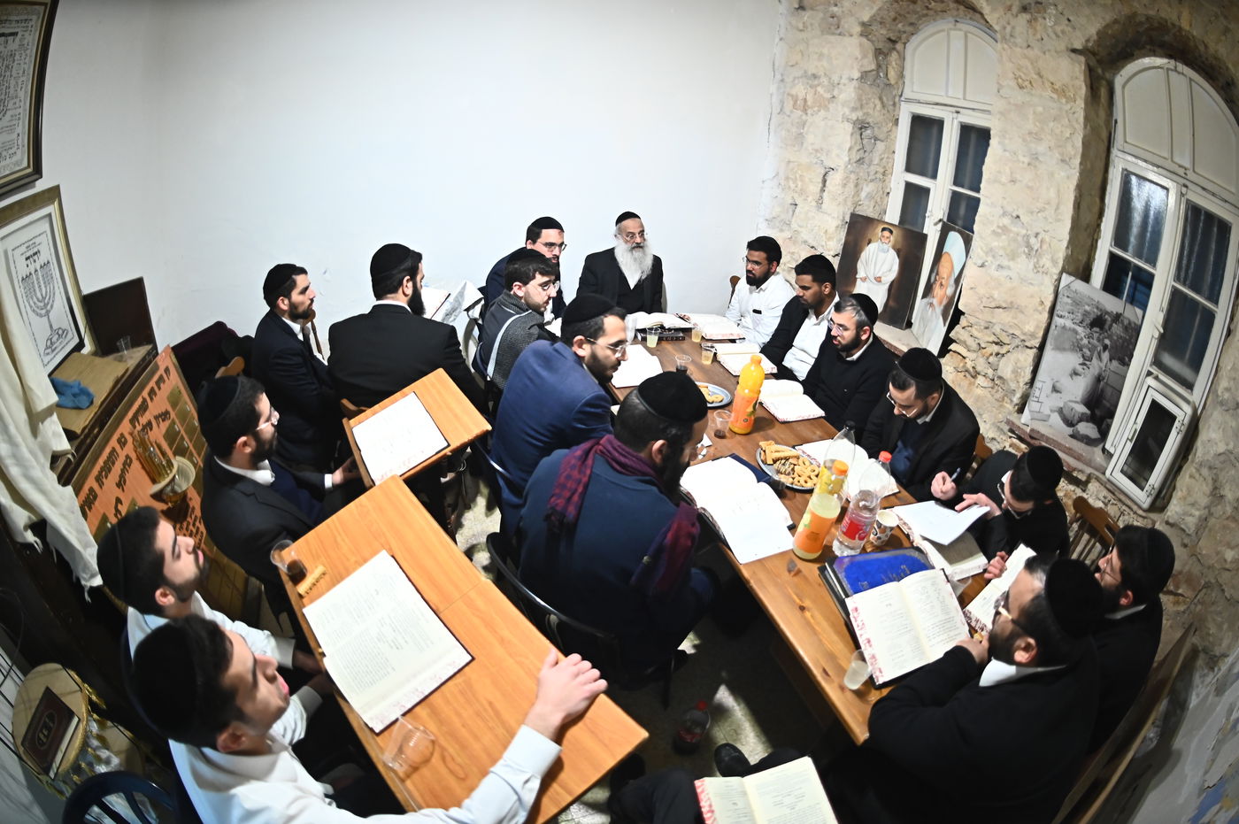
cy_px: 412
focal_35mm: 16
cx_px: 620
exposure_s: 1/40
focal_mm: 16
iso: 2500
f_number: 3.2
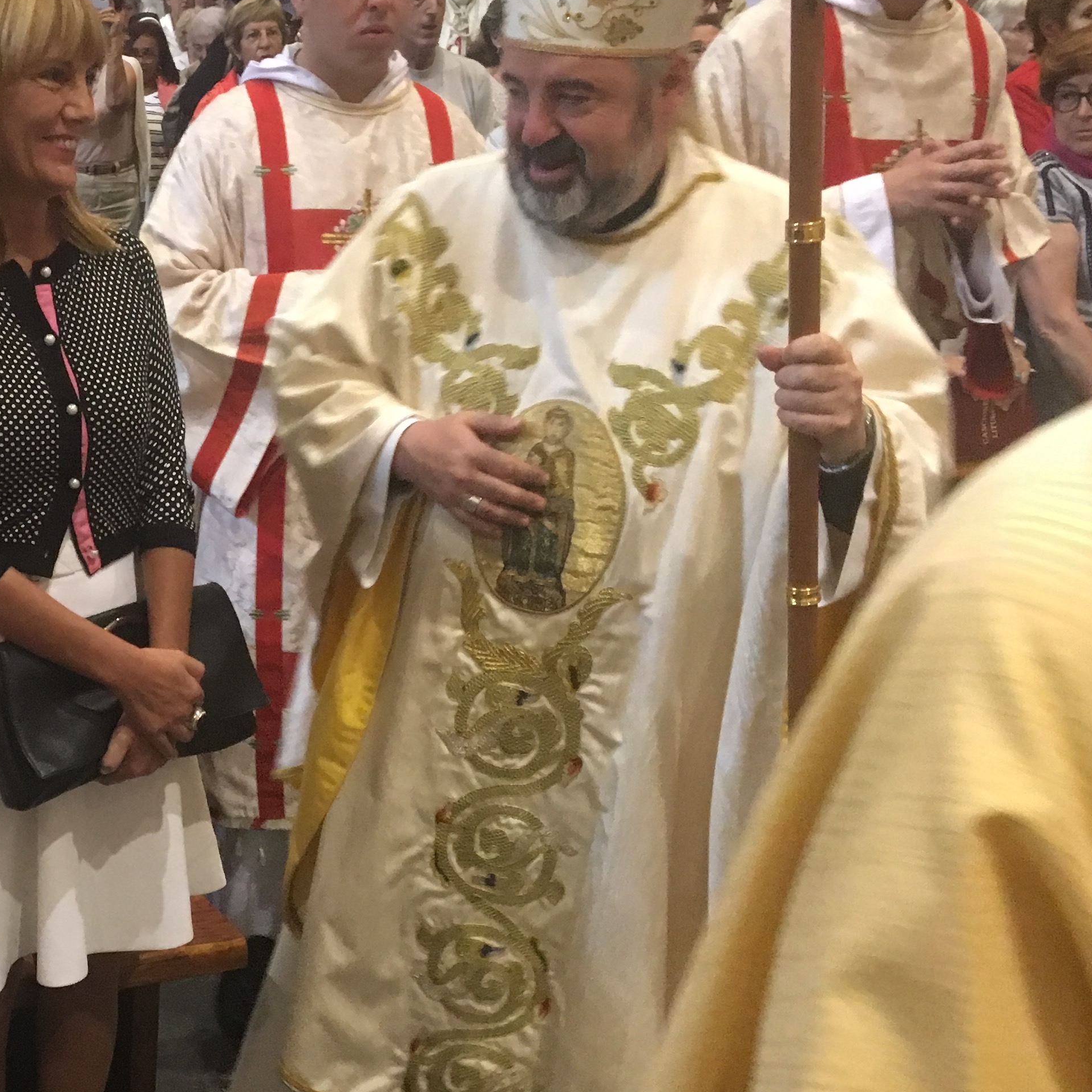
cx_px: 114
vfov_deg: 31.6
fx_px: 1927
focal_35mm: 54
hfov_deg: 30.3
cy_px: 626
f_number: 2.2
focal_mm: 4.15
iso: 250
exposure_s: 1/17
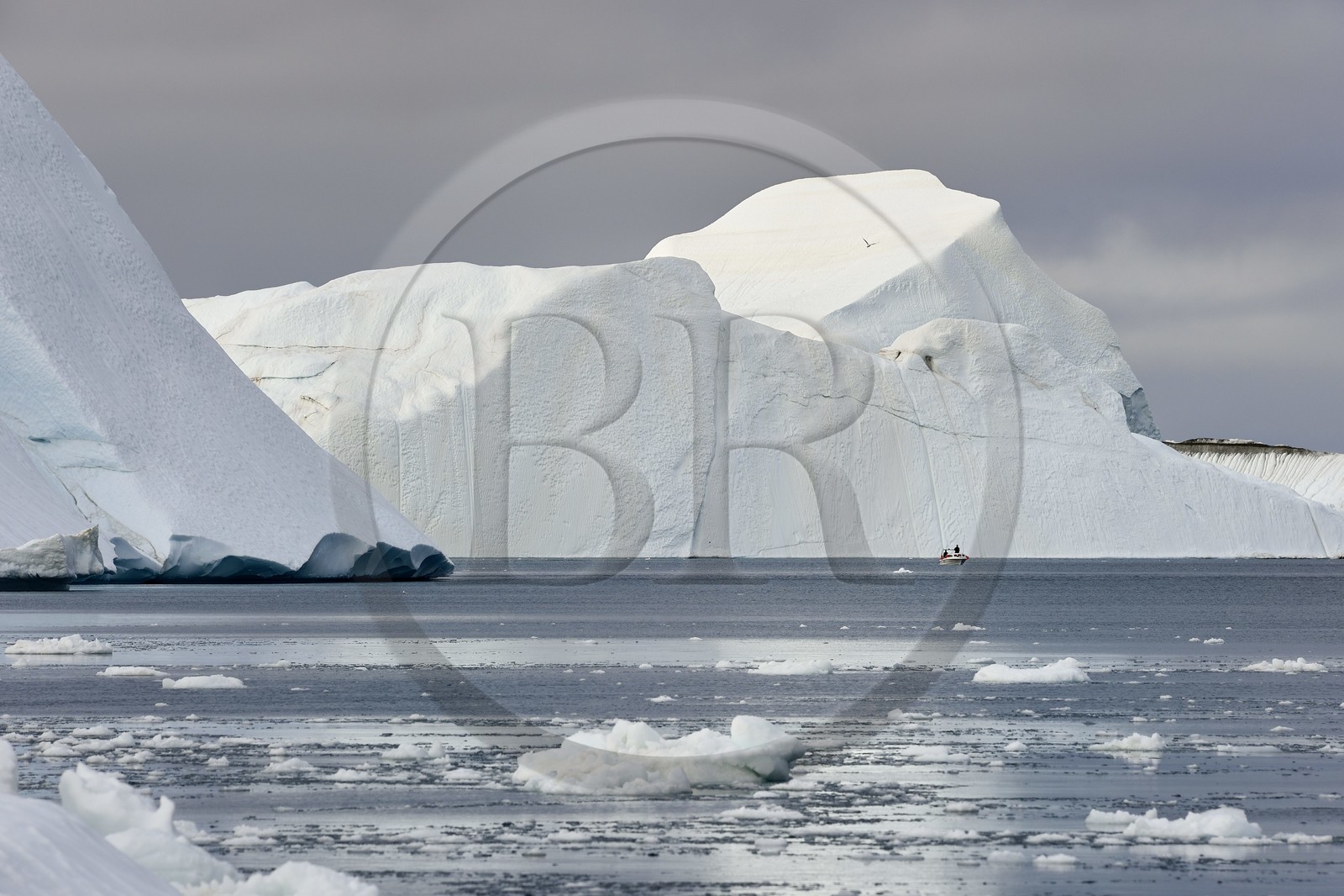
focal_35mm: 270
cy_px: 448
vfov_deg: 5.1
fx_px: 10077
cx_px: 672
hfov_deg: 7.6
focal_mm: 270
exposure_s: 1/640
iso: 200
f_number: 7.1
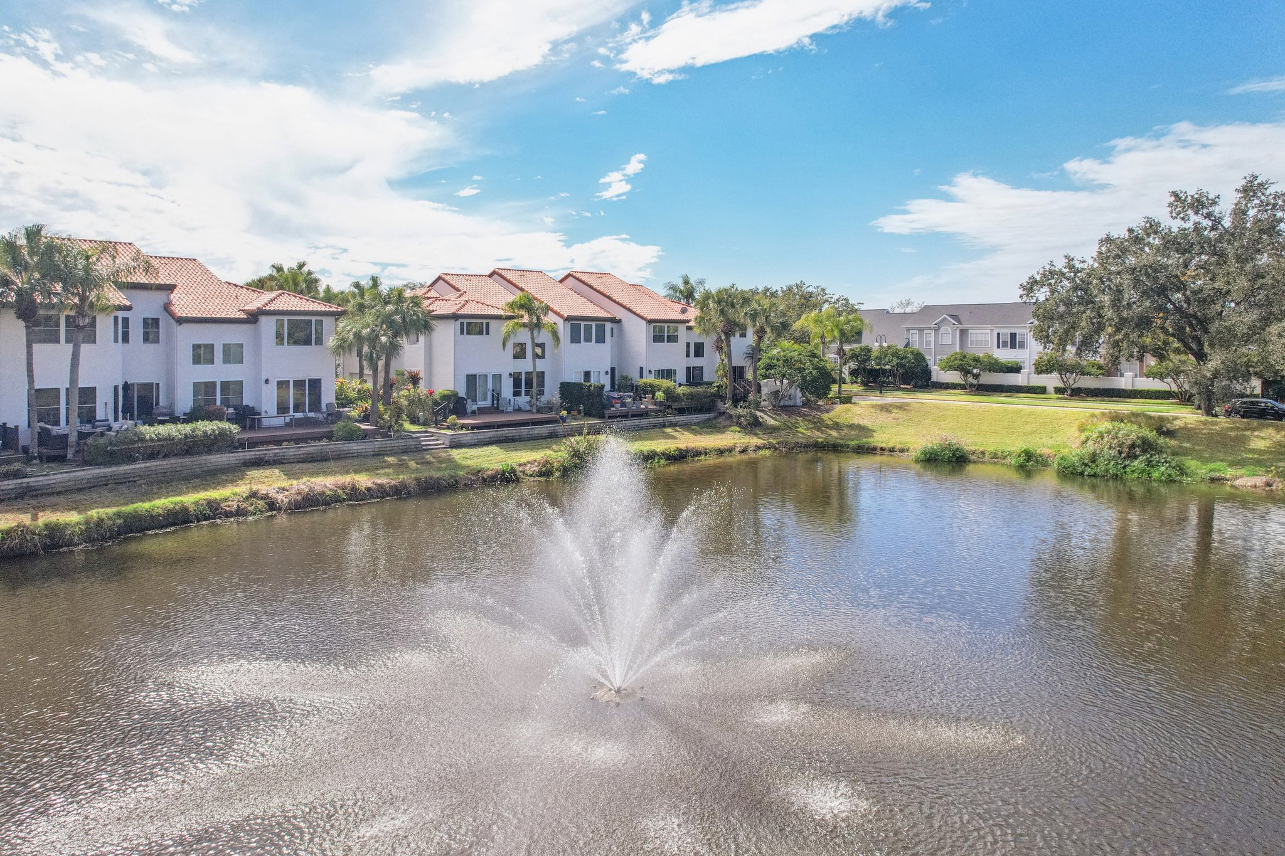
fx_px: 785
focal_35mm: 22
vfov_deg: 57.2
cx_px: 642
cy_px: 428
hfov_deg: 78.6
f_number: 2.8
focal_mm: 8.4
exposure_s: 1/1600
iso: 400
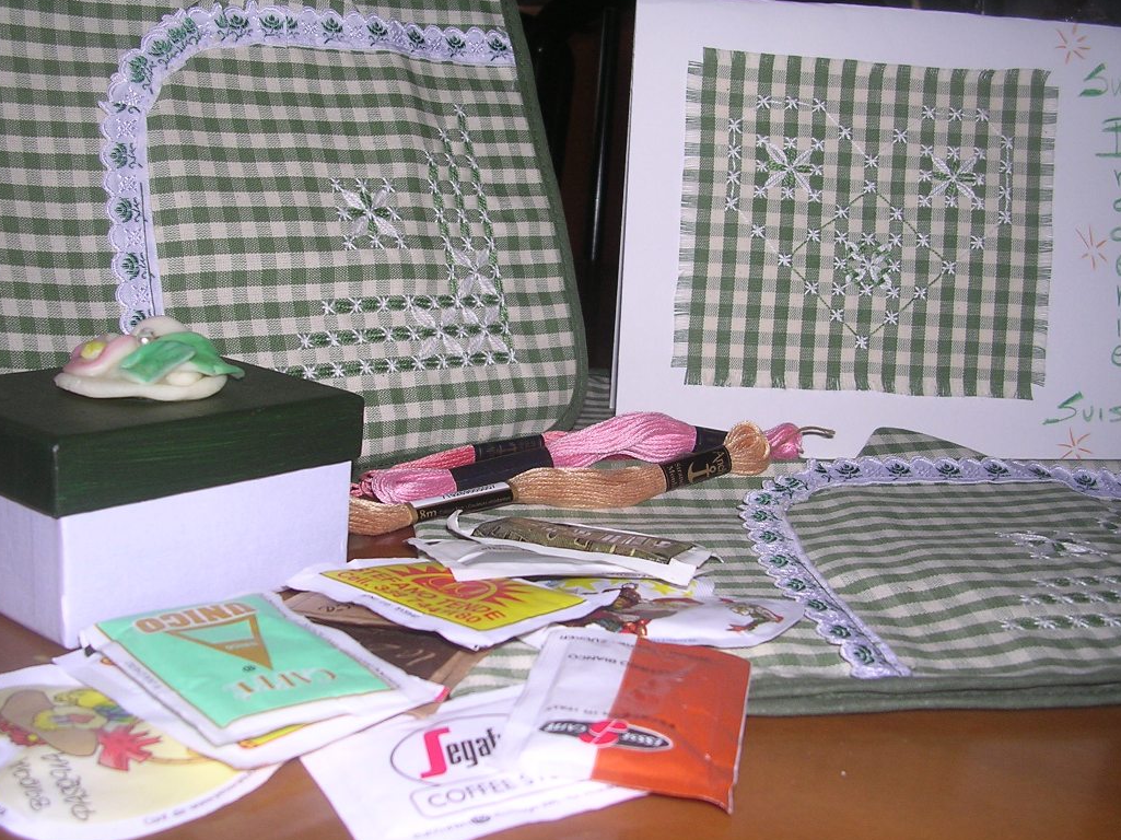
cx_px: 540
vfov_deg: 35.1
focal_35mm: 41
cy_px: 433
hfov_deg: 45.8
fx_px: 1327
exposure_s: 1/60.1
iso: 100
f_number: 2.8
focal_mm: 5.8
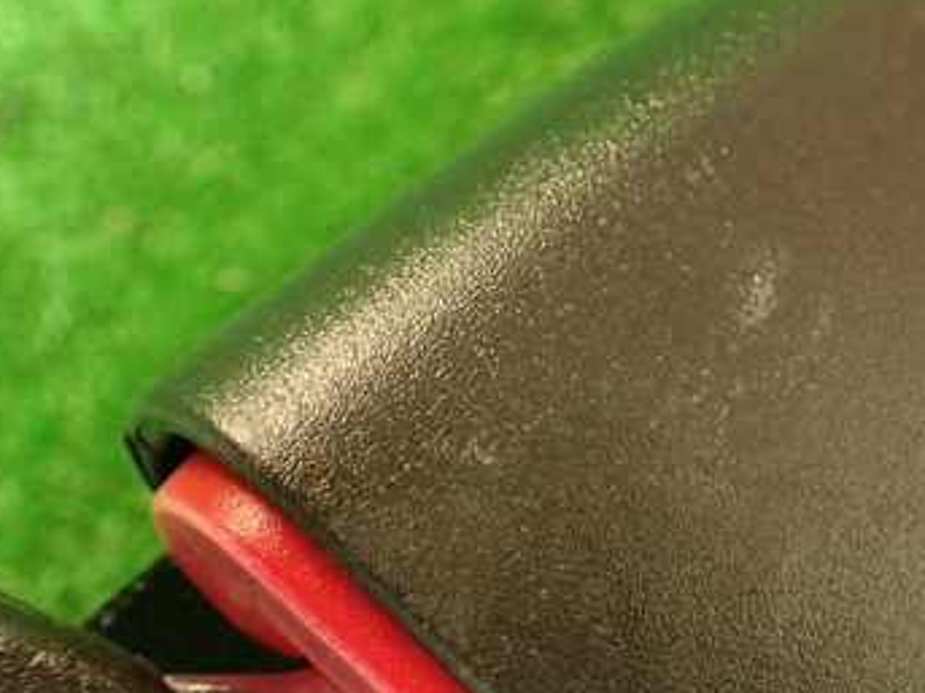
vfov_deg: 25.9
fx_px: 1496
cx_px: 704
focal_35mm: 56
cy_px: 466
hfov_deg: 33.6
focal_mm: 5.79
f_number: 2.4
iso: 500
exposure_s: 1/30
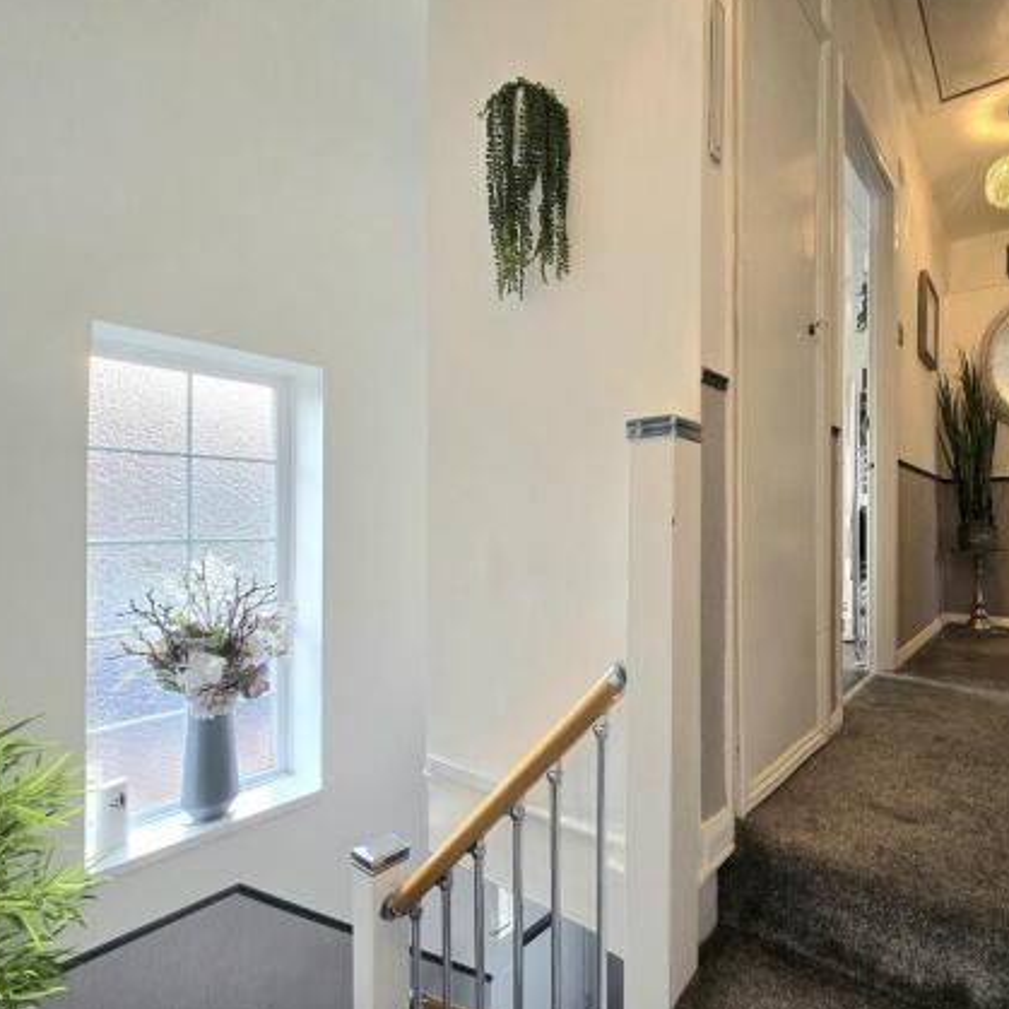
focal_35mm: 16
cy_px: 509
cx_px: 671
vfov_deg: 87.4
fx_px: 528
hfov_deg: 84.5
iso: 80
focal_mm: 2.2
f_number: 2.2
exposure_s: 1/50.3
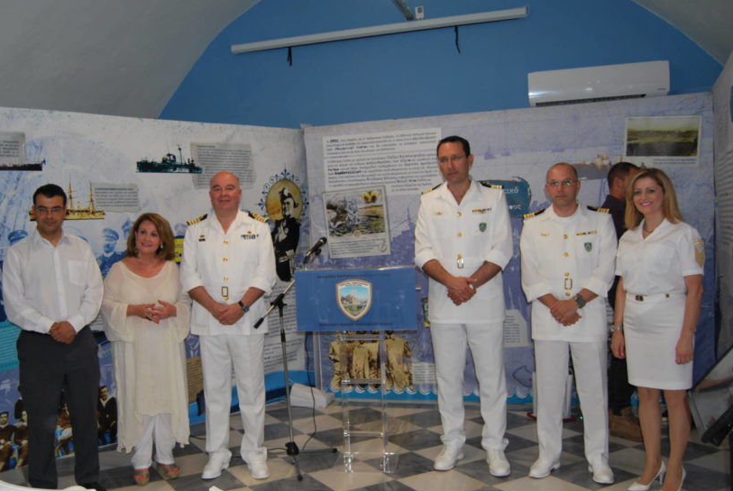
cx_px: 300
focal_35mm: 34
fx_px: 693
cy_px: 257
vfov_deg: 39.0
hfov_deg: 55.4
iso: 200
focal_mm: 18
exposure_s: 1/60
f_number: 3.5
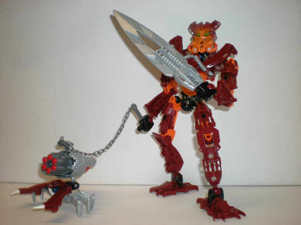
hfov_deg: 49.0
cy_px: 112
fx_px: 330
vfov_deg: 37.7
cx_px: 150
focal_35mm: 38
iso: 64
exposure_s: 1/44.8
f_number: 3.1
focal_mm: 6.3
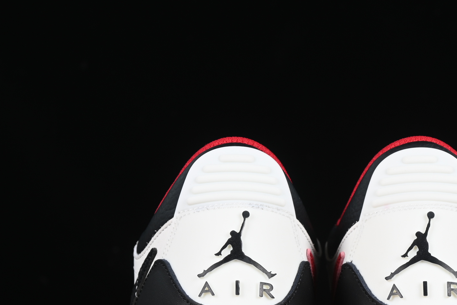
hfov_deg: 13.9
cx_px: 321
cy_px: 251
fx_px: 1866
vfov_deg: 9.3
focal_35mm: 147
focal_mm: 50
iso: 160
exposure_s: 1/60
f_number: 7.1
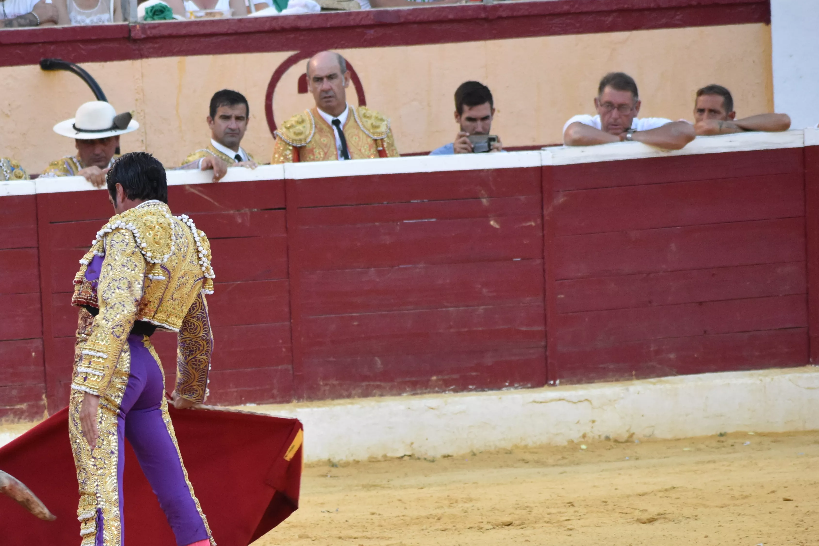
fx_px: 8779
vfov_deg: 3.6
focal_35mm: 386
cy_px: 435
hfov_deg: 5.3
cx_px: 99
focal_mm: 145
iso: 1600
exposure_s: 1/200
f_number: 4.8
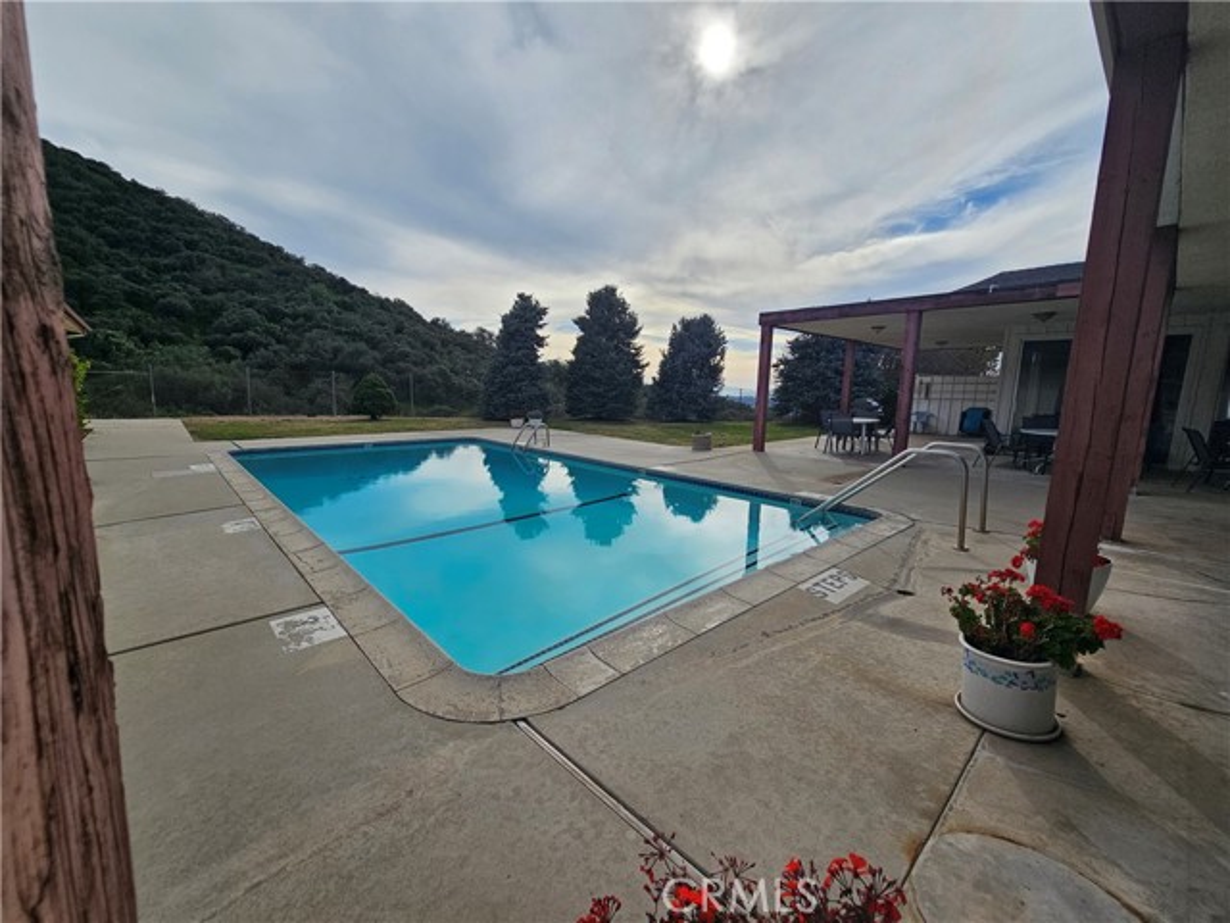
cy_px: 462
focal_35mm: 13
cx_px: 615
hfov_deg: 106.2
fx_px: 462
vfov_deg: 89.9
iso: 50
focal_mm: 2.2
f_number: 2.2
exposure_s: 1/3747
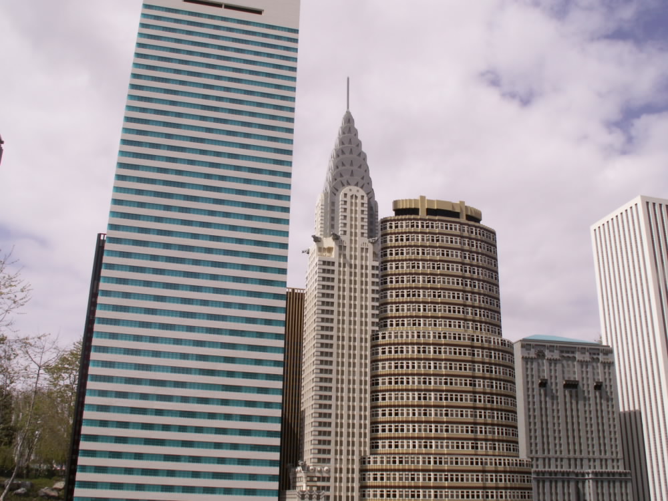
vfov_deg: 40.7
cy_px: 250
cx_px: 334
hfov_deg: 52.6
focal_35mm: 35
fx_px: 675
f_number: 8
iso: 50
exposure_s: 1/320
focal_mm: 5.86
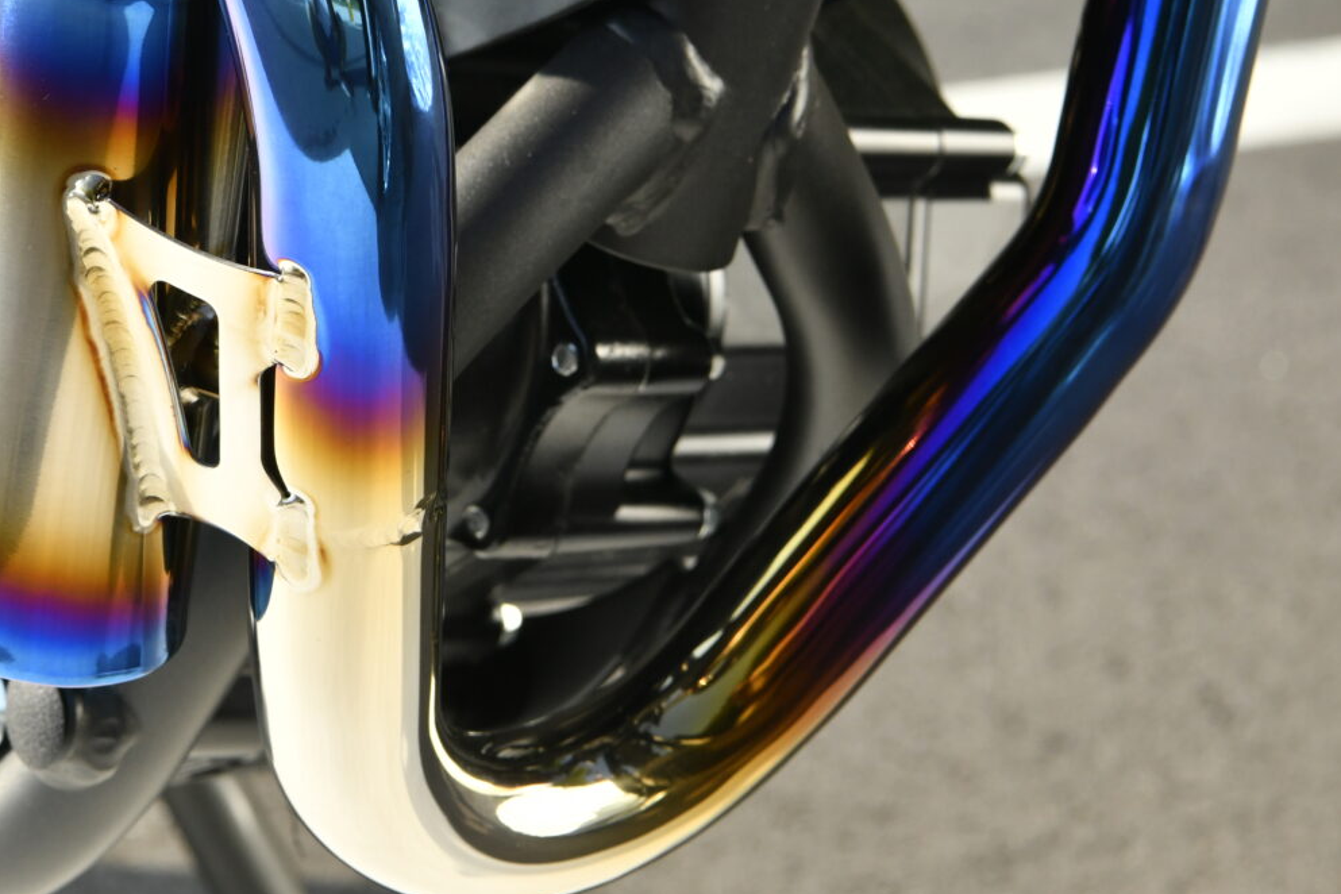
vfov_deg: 9.7
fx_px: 5252
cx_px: 354
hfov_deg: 14.5
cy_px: 137
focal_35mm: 141
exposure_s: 1/640
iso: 640
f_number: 10
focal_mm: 70
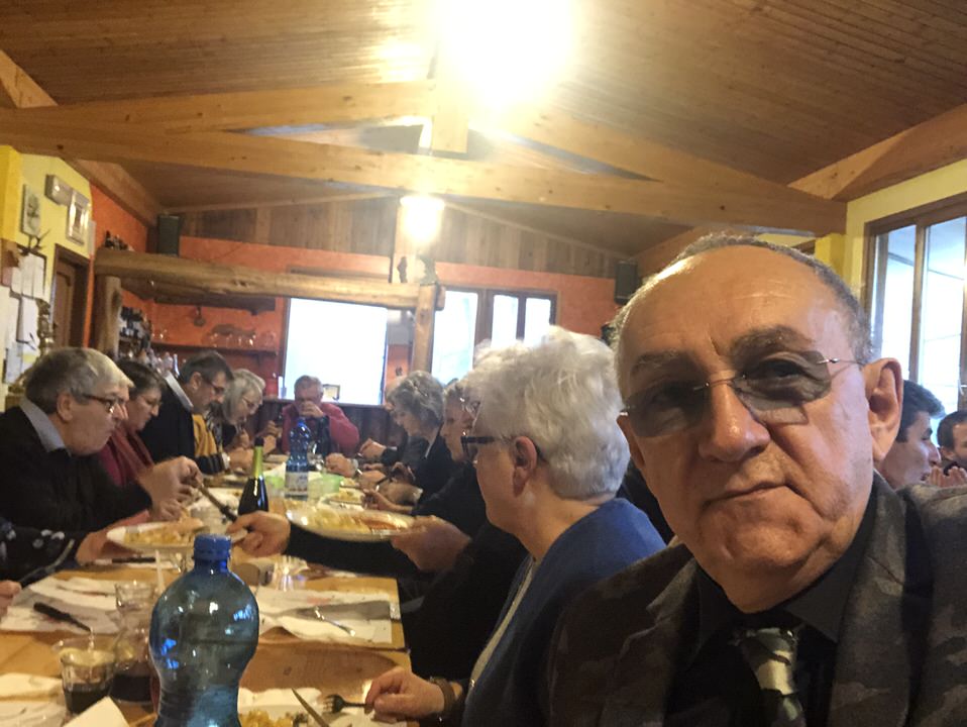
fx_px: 895
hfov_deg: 56.8
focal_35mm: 32
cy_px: 364
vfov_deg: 44.2
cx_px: 484
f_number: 2.2
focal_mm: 2.87
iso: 500
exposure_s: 1/33
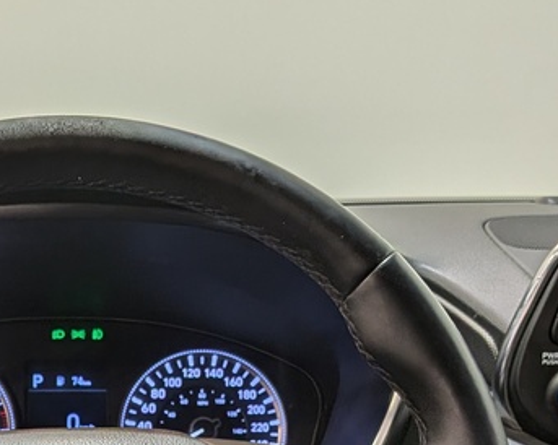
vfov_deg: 20.3
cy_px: 551
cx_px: 67
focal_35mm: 70
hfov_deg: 26.3
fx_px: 1155
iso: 26
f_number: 1.7
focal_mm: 4.53
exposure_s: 1/164
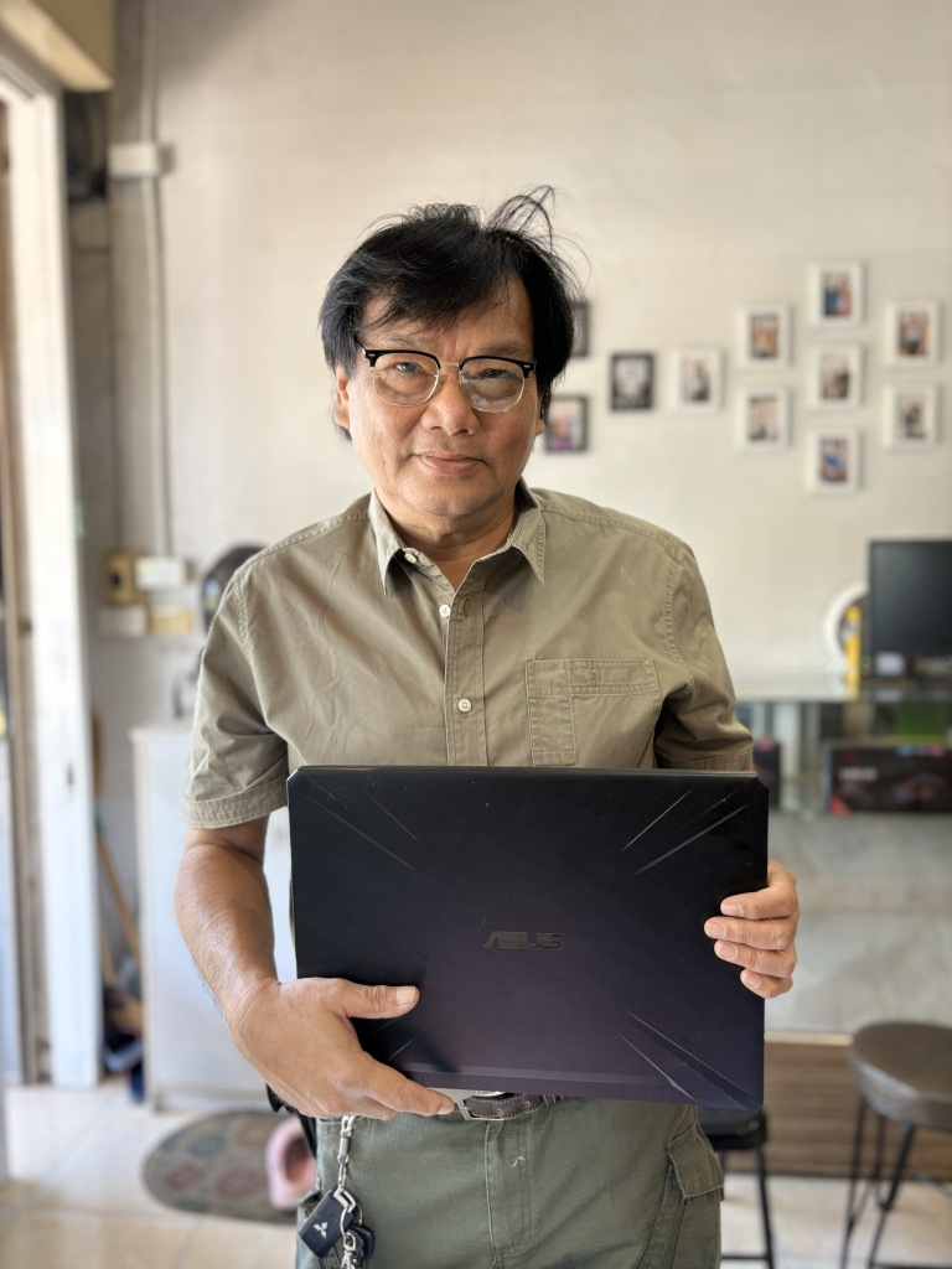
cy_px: 634
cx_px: 476
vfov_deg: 67.3
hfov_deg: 53.1
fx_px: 953
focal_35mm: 26
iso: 100
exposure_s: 1/50
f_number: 1.6
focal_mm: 5.96
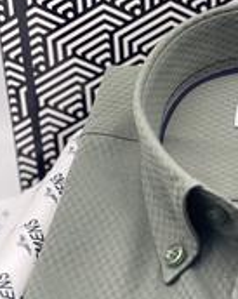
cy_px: 276
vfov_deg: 15.6
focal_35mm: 122
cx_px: 257
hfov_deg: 12.4
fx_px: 1077
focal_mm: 6
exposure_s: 1/122
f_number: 2
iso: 50
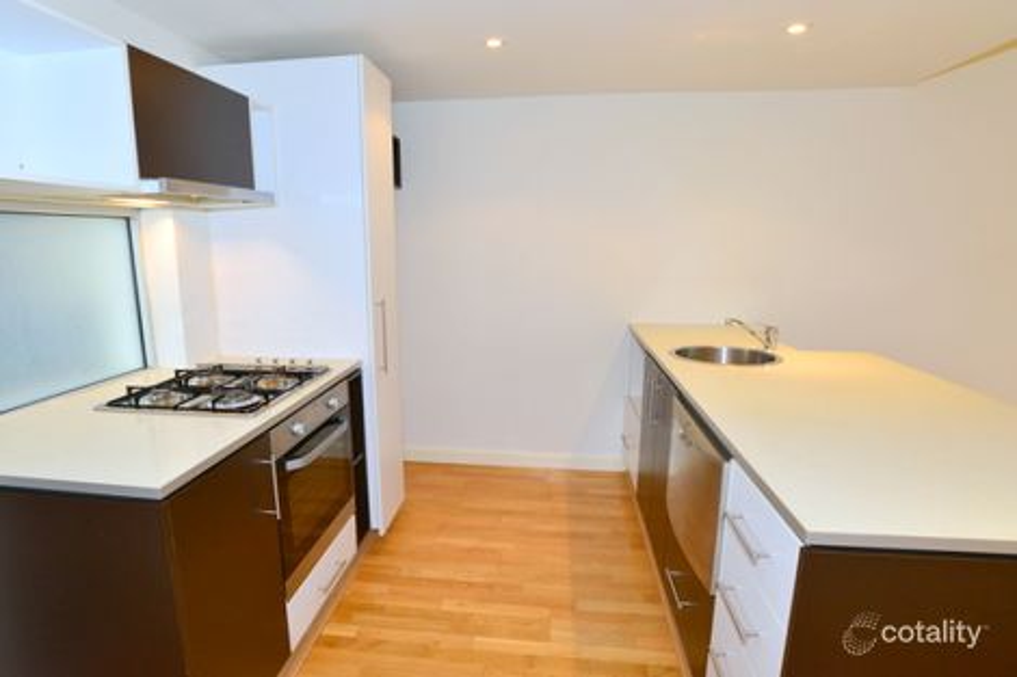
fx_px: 508
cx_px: 508
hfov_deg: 90.0
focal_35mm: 18
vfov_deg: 67.3
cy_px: 338
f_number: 7.1
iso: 1000
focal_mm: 18
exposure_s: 1/60
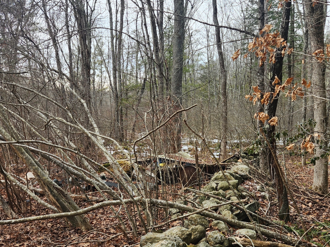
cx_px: 182
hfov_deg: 50.1
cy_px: 174
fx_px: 353
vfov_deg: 38.0
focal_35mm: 37
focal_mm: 5.4
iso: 20
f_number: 1.8
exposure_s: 1/201
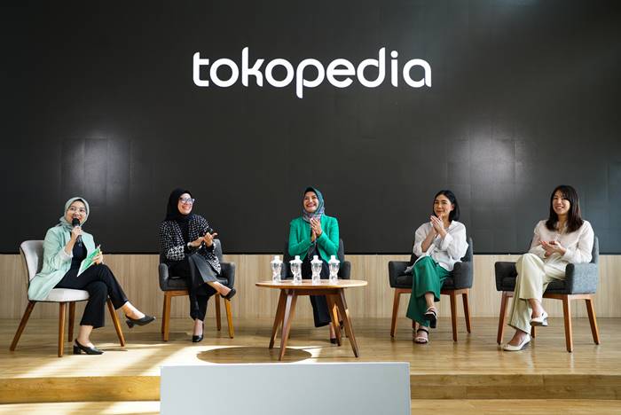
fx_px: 639
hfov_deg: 51.8
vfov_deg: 36.0
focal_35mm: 37
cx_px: 310
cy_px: 208
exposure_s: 1/100
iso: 400
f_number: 4.5
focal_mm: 37
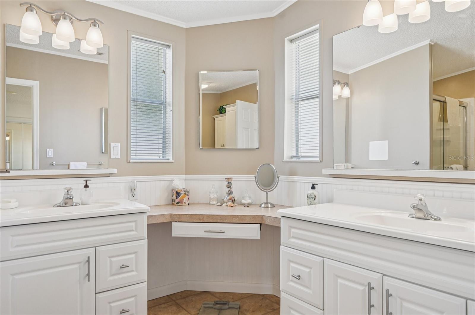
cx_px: 238
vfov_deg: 56.0
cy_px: 158
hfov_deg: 77.4
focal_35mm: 22
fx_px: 297
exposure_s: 1/20
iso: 400
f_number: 8
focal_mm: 22.5
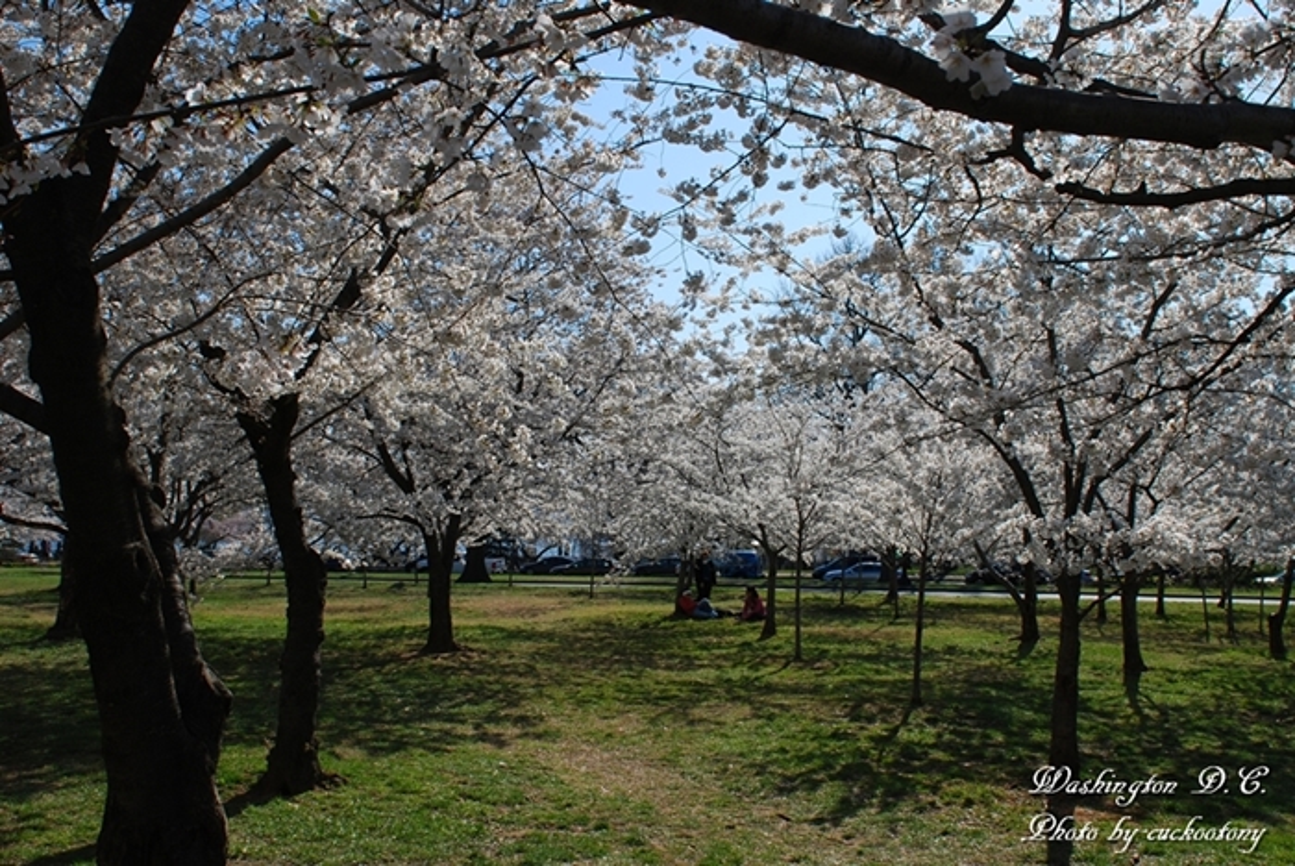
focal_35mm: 36
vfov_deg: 36.9
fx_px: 1296
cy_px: 433
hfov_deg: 53.1
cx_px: 648
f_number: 11
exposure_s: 1/160
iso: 100
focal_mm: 24
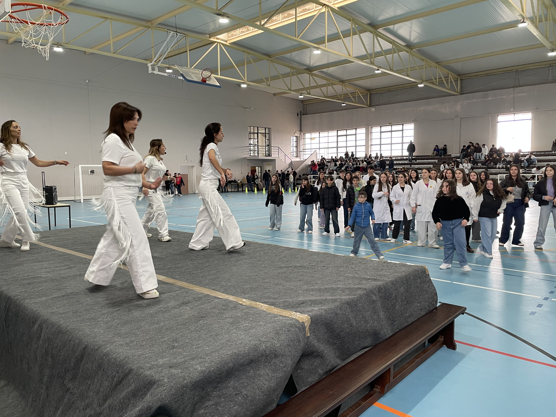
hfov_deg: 67.3
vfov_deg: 53.1
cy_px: 208
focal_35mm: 26
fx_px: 418
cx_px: 278
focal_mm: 4.2
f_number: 1.6
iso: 64
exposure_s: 1/50
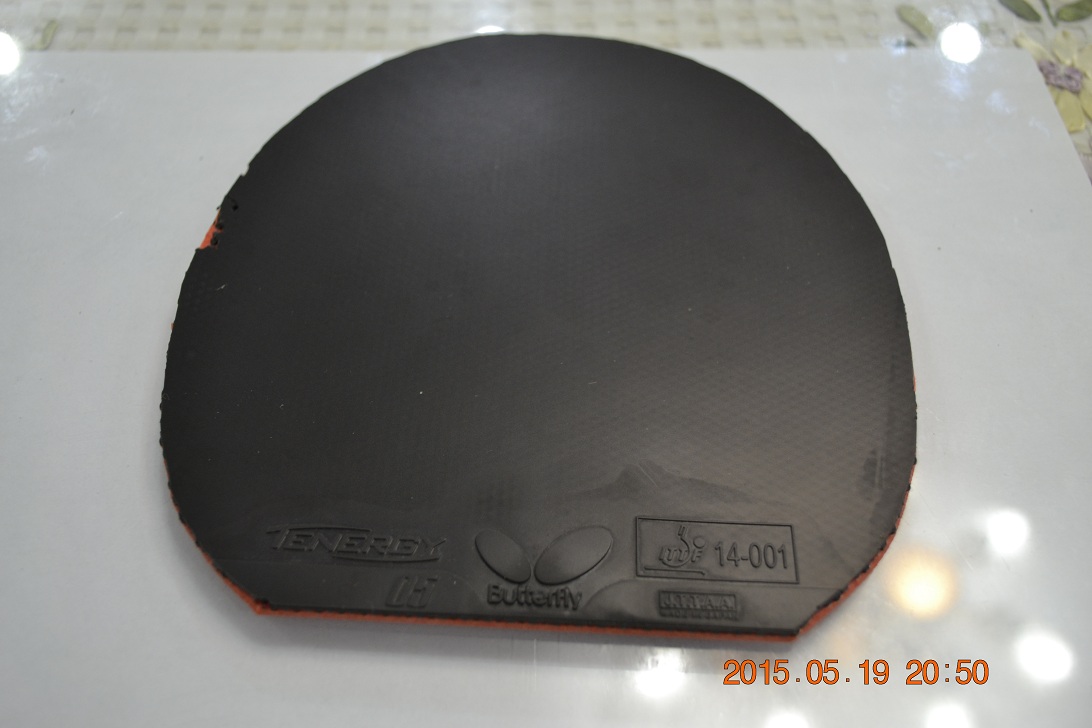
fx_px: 1092
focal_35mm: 36
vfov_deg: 36.9
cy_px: 364
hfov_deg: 53.1
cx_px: 546
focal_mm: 24
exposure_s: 1/20
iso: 400
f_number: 4
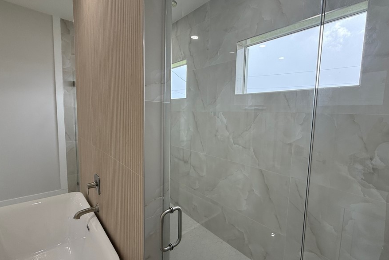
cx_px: 217
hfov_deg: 92.9
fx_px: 184
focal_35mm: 17
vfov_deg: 70.4
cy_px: 133
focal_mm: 2.22
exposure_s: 1/99
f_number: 2.2
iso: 100
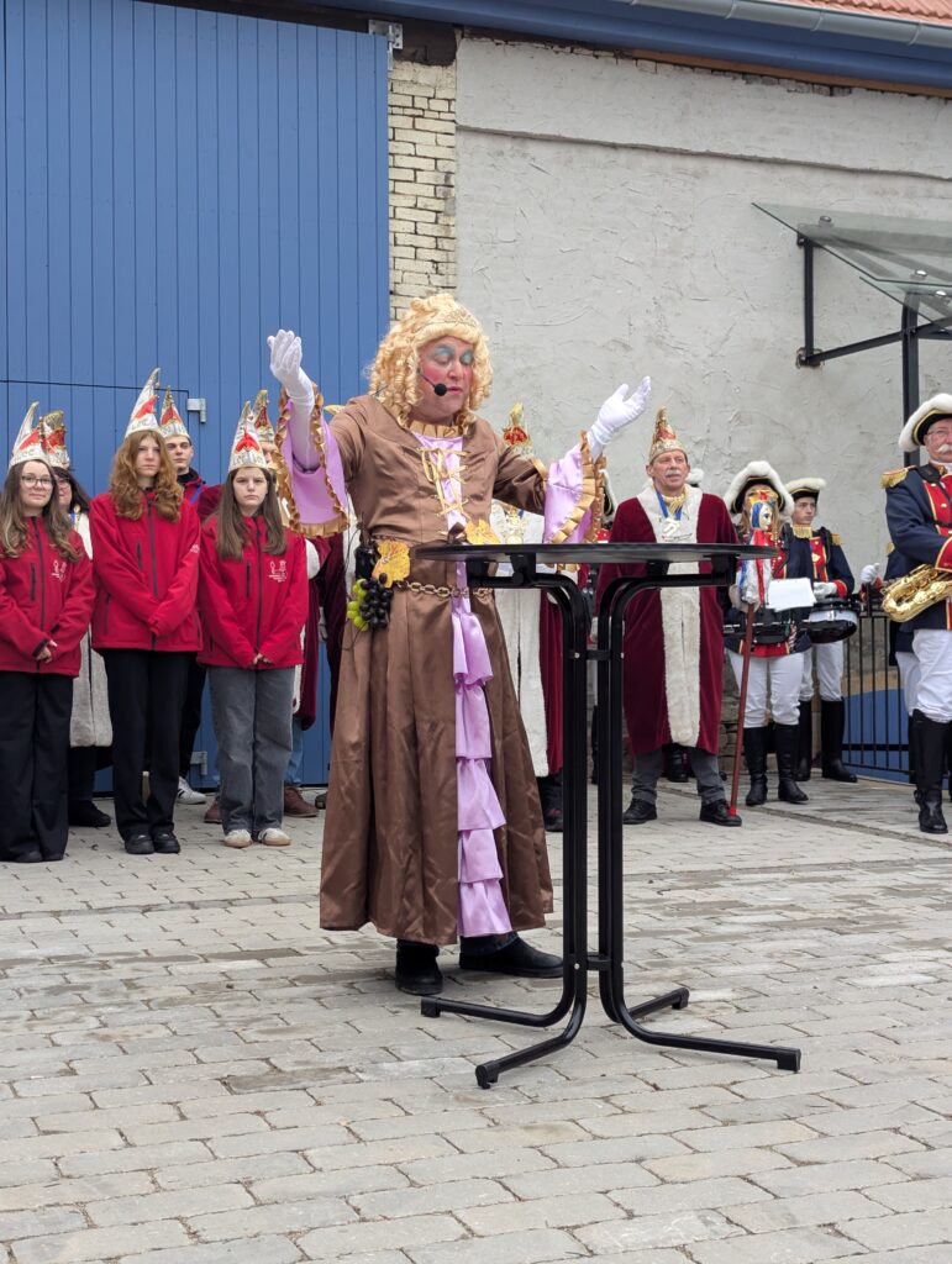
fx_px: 1756
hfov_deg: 30.3
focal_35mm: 48
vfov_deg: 39.6
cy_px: 632
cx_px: 476
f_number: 1.85
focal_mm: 6.81
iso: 141
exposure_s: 1/299
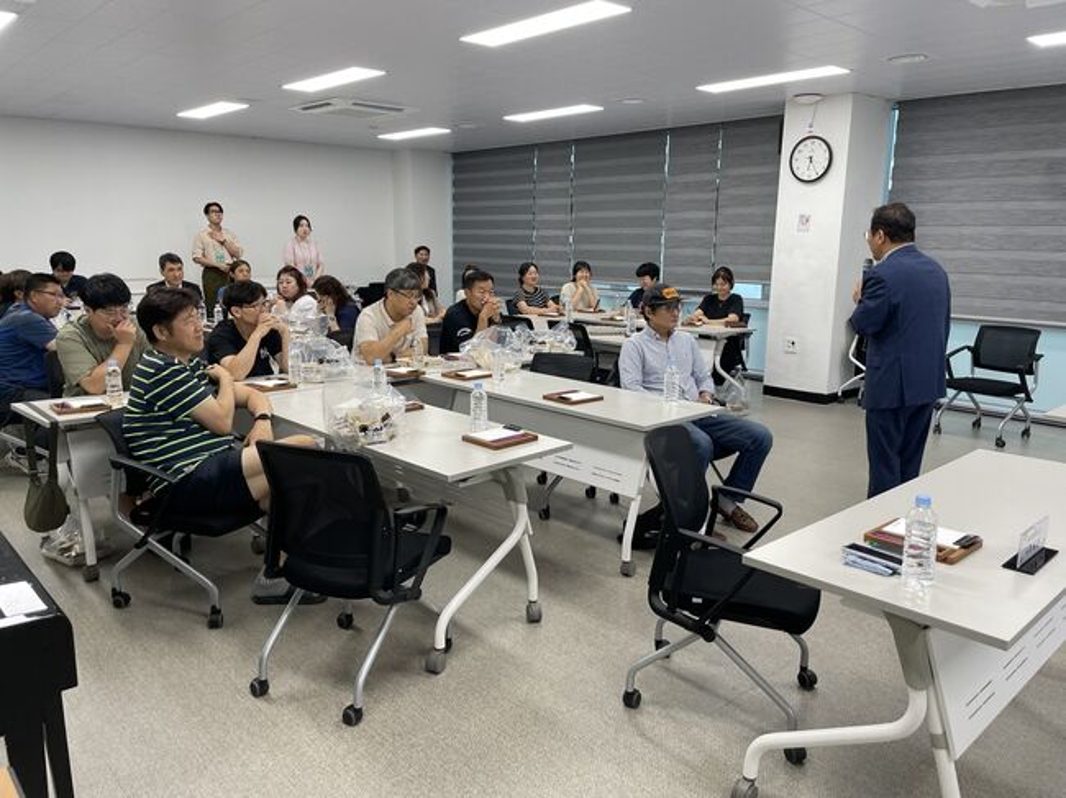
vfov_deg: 53.0
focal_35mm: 26
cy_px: 399
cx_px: 533
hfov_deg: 67.3
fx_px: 800
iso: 80
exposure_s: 1/120
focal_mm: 4.2
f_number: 1.6
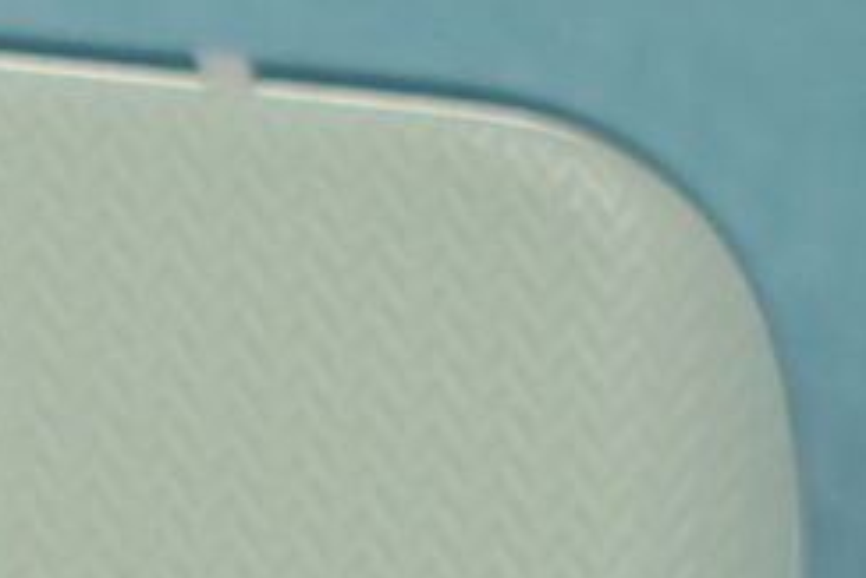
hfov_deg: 3.7
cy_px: 1720
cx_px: -1441
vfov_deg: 2.5
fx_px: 13262
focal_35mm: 551
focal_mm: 70
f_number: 5.6
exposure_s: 1/160
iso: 400
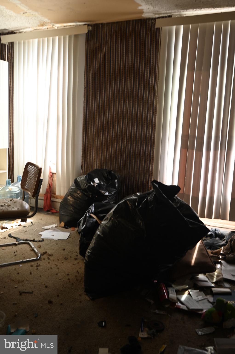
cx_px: 118
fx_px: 294
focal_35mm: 30
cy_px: 177
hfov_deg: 43.6
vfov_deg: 62.0
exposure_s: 1/60
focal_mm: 30
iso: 400
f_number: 4
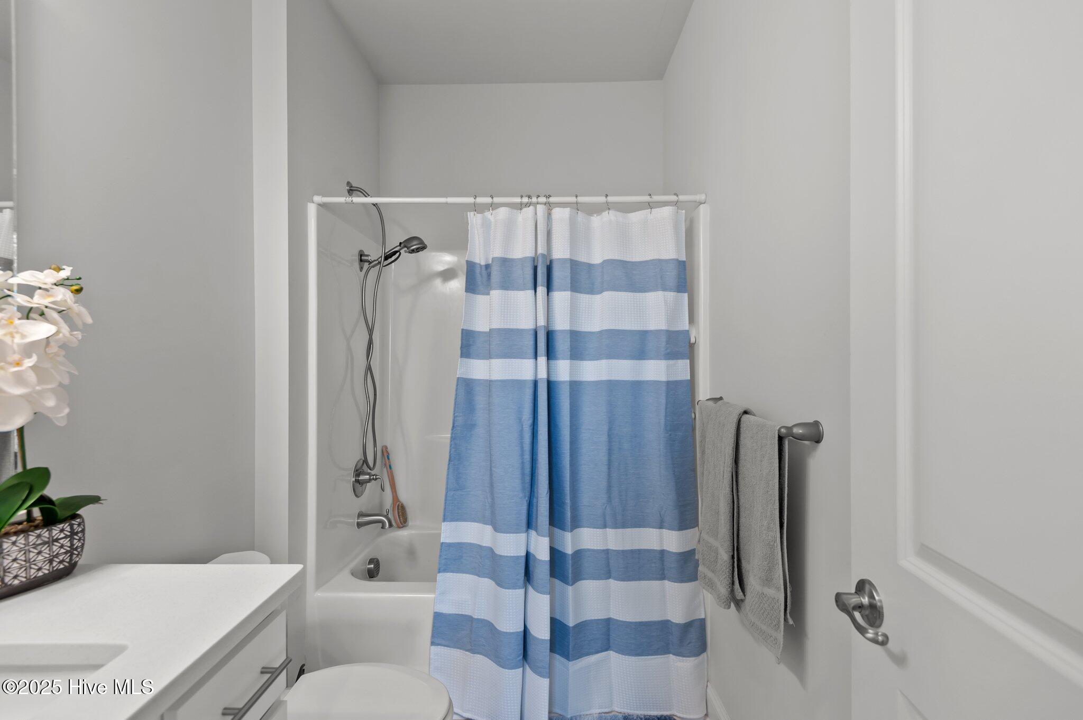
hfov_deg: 96.8
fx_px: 481
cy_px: 360
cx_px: 542
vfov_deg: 73.7
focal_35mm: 16
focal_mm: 16
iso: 400
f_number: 4
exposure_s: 1/30
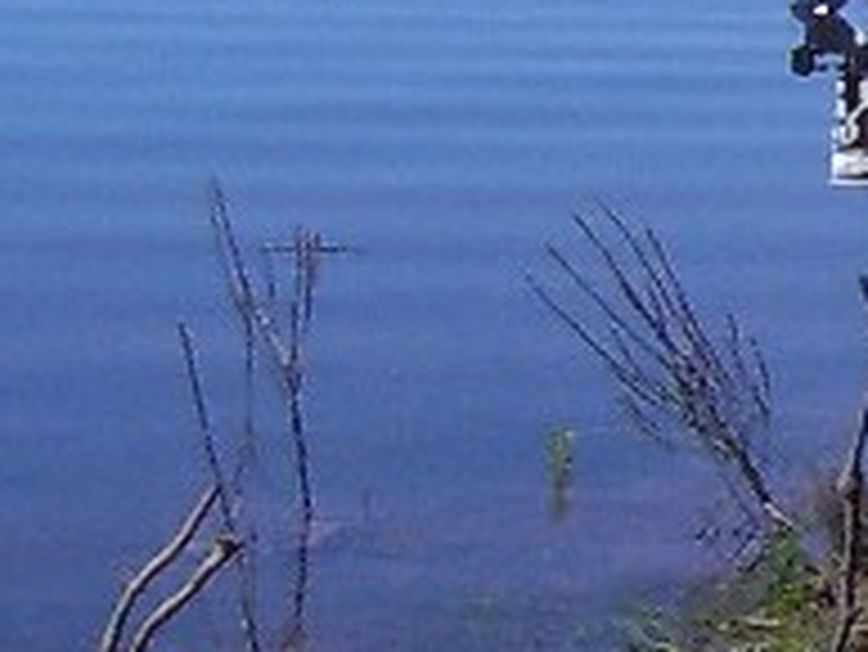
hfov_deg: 8.3
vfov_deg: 6.5
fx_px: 5696
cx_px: 1669
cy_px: -121
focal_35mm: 227
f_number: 4.8
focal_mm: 5.6
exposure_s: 1/750
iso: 80
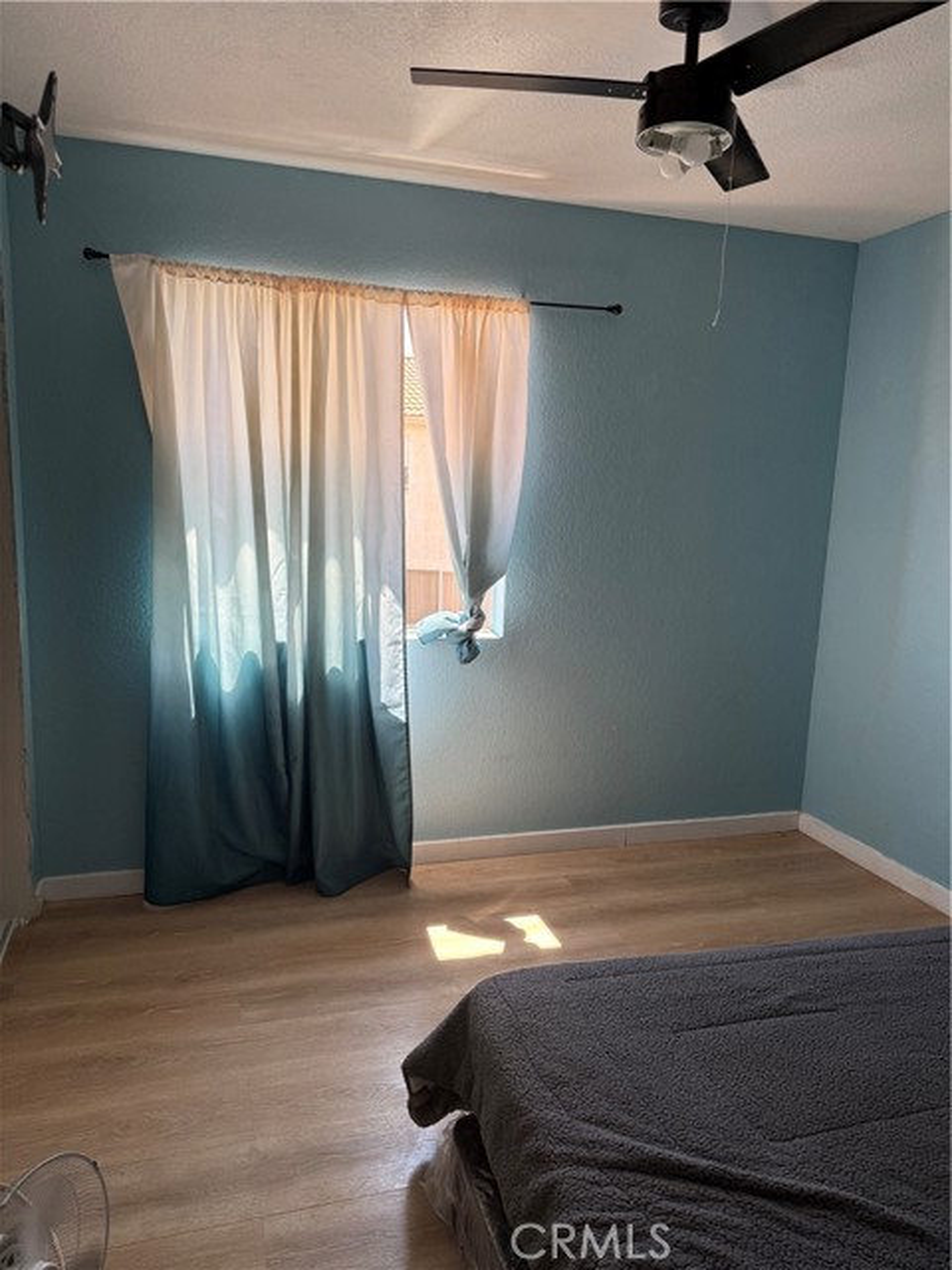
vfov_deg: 71.6
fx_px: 880
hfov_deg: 56.8
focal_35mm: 24
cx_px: 476
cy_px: 635
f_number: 1.78
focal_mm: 6.76
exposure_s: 1/336
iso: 100
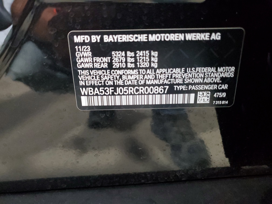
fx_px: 204
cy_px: 102
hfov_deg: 67.3
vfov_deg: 53.1
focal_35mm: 26
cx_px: 136
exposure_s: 1/17
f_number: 1.5
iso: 559
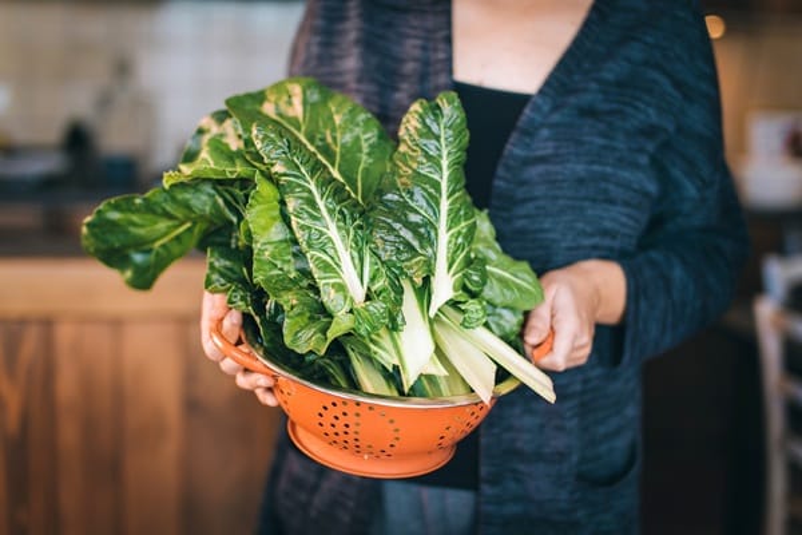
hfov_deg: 39.6
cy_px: 268
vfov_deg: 27.0
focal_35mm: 50
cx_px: 401
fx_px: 1114
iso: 250
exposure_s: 1/200
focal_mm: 50
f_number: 2
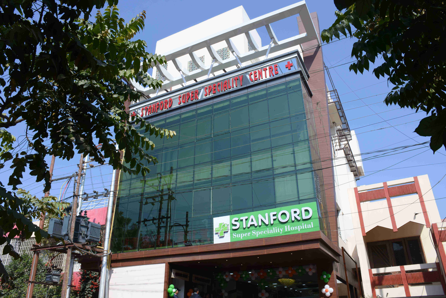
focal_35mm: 27
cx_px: 223
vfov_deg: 47.9
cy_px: 149
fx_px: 334
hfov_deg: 67.4
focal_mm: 18
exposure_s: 1/200
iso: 160
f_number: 11
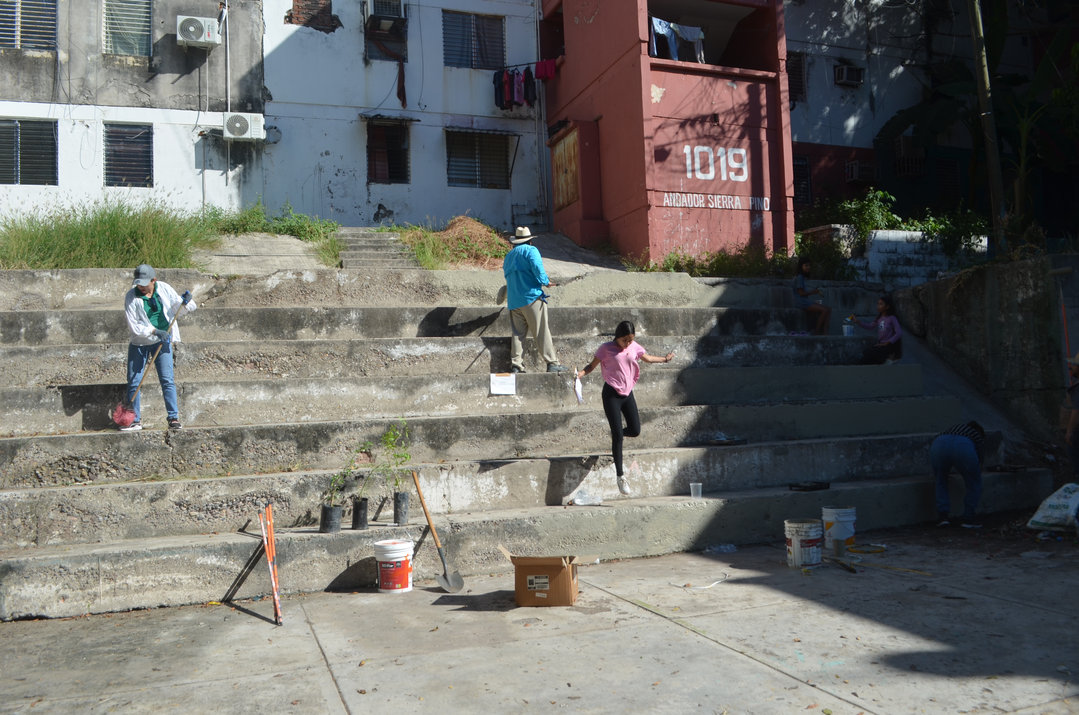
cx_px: 540
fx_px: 897
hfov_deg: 62.0
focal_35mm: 30
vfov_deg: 43.4
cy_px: 358
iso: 100
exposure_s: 1/320
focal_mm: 20
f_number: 9
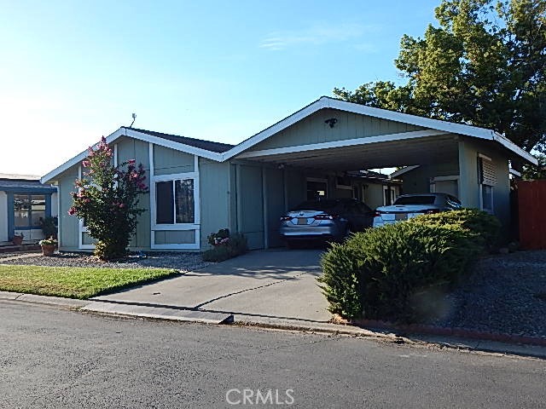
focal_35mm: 34
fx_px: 536
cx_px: 273
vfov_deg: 41.8
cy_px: 204
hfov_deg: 54.0
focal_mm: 6.1
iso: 125
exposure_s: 1/800
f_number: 3.3
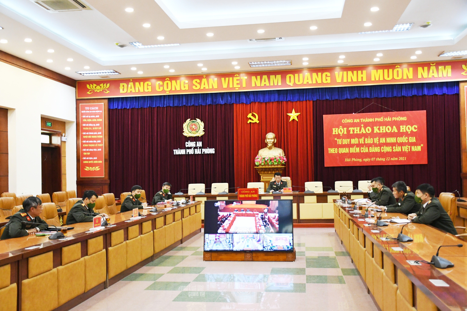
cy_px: 156
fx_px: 467
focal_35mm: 36
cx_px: 234
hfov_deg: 53.1
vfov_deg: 36.9
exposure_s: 1/200
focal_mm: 24
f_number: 3.8
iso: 3200
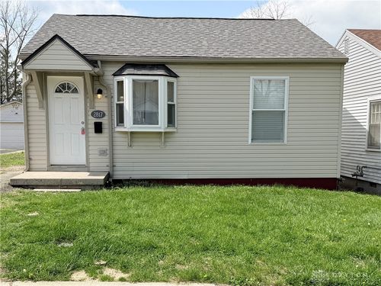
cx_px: 190
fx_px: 264
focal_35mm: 24
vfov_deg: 56.8
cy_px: 143
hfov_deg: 71.6
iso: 80
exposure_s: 1/6711
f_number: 1.78
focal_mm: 6.76
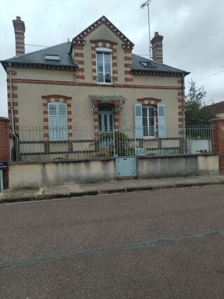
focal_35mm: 27
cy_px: 150
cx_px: 112
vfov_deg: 65.3
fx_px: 233
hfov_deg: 51.3
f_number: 1.79
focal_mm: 4.74
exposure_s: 1/764
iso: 99
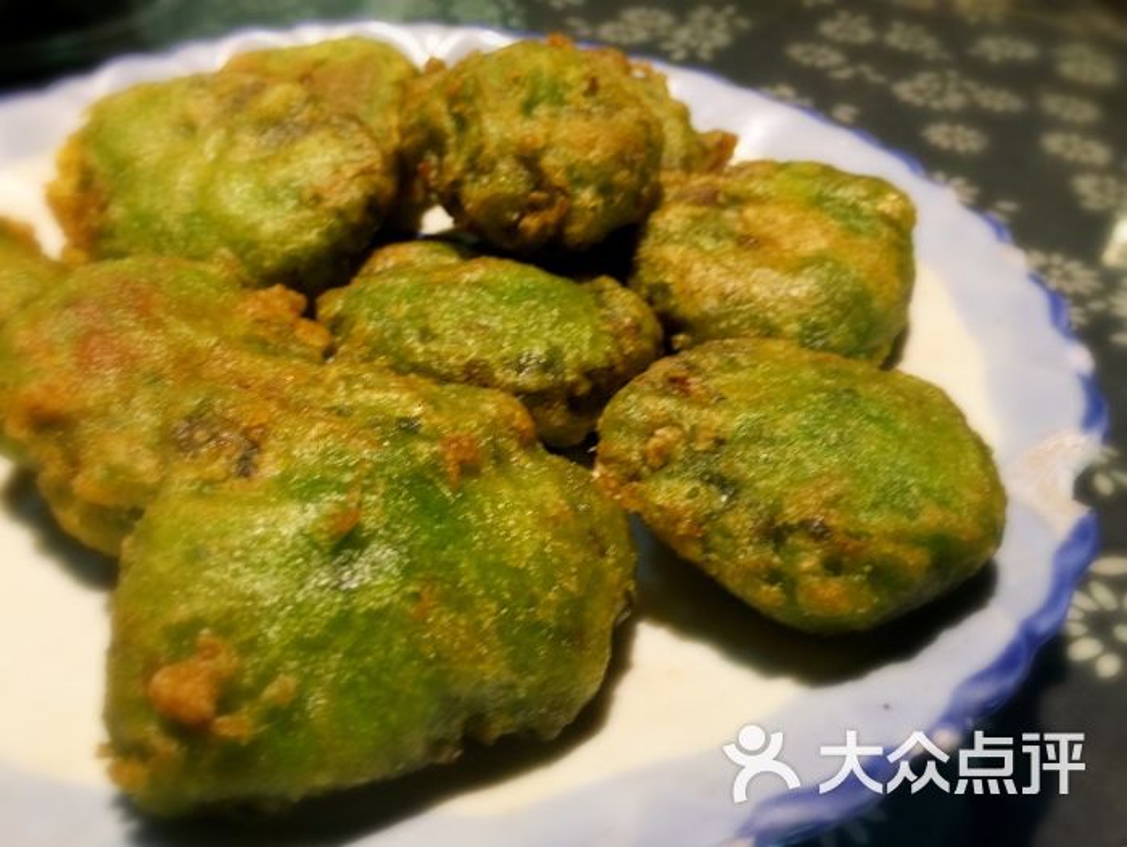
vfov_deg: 48.3
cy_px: 424
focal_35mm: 29
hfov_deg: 61.6
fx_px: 945
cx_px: 564
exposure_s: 1/33
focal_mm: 4.15
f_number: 2.2
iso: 64
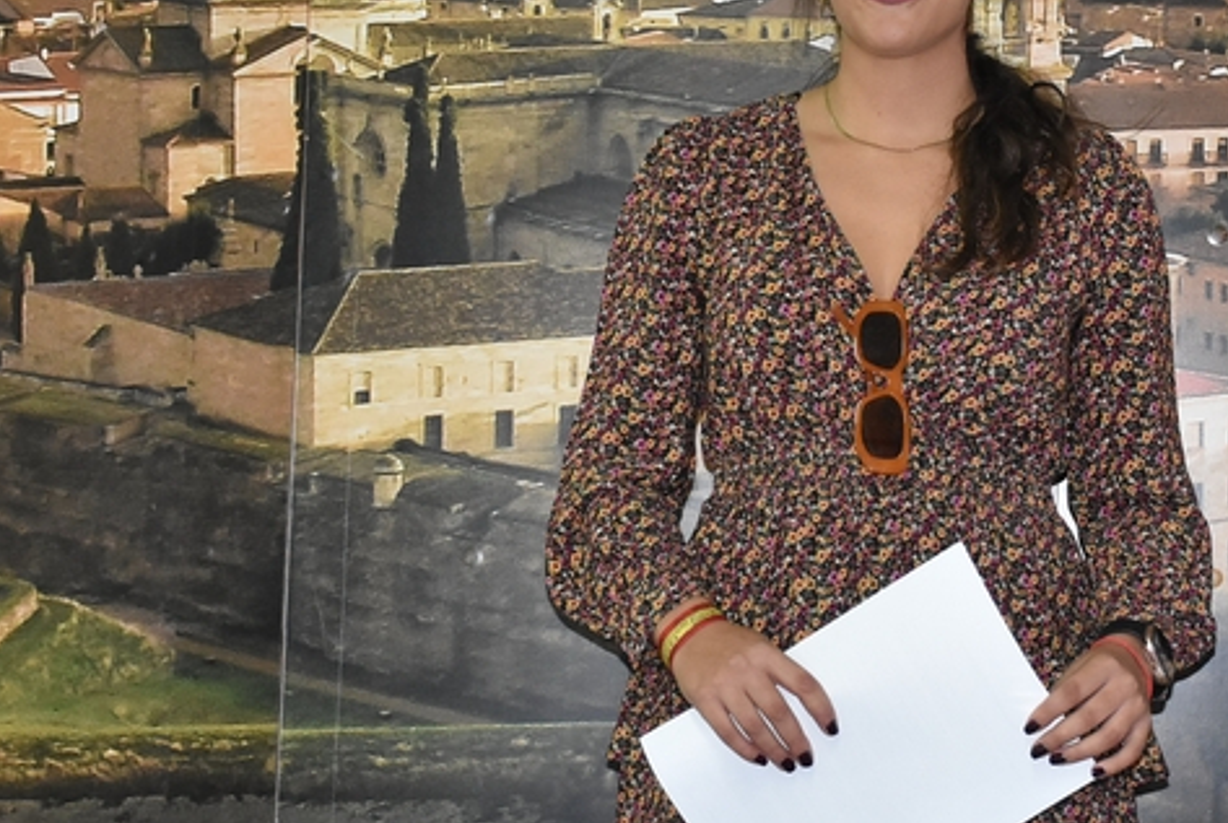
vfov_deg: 14.1
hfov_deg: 20.9
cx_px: 888
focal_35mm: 97
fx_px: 3314
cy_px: 249
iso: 2200
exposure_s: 1/60
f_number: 4.2
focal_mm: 34
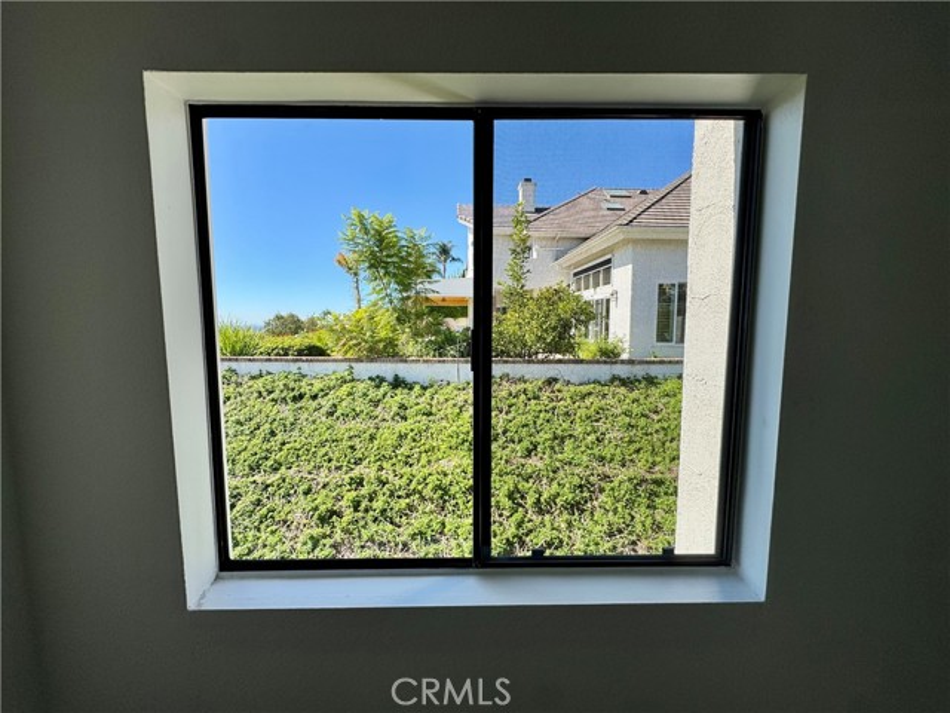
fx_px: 384
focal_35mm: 14
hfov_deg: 102.1
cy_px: 356
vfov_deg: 85.7
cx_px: 475
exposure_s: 1/879
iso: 50
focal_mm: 2.22
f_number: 2.2
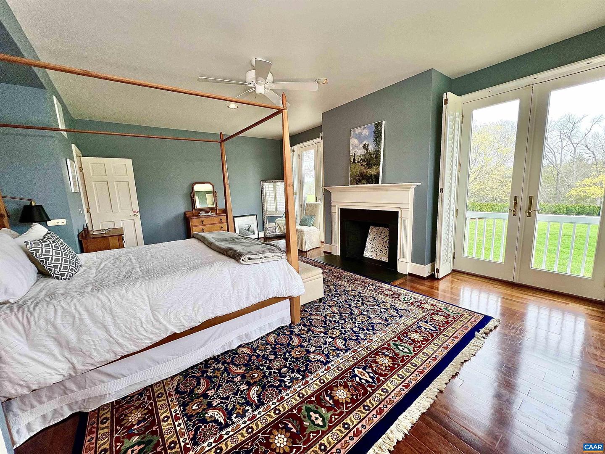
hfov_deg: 106.2
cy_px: 227
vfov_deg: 89.9
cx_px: 302
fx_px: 227
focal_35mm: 13
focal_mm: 1.57
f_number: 1.8
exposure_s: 1/120
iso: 50
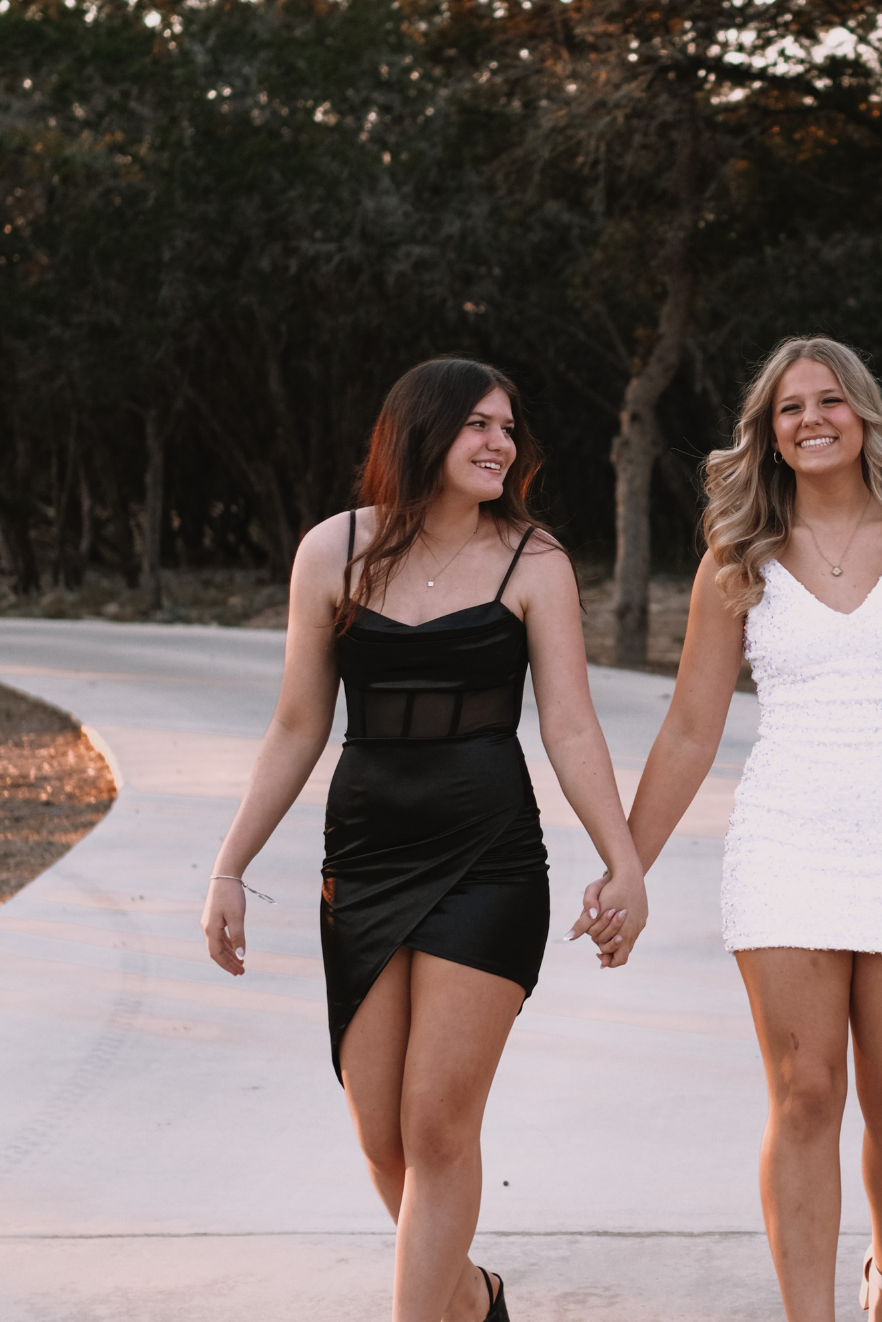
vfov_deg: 23.4
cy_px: 596
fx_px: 3197
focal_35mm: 87
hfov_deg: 15.5
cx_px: 829
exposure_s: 1/1000
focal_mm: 30
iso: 250
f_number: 1.8
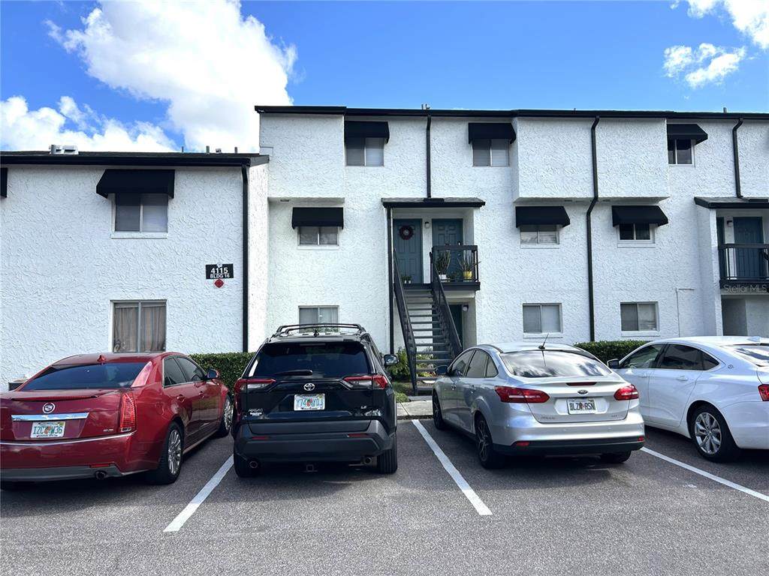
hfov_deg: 67.3
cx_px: 384
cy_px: 288
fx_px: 578
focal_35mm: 26
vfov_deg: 53.1
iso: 50
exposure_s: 1/2513
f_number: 1.5
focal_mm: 5.7
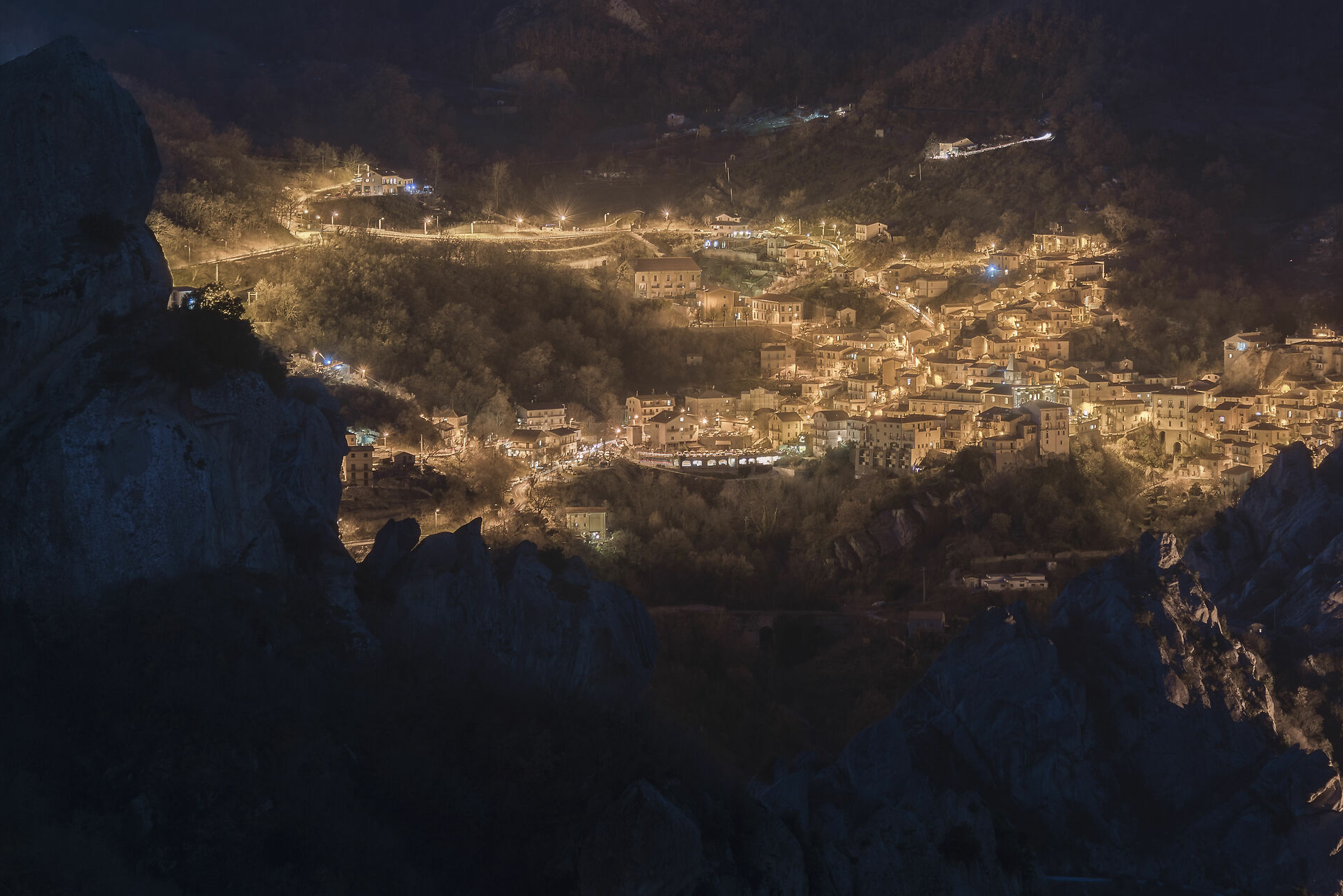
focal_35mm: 107
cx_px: 844
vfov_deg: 12.8
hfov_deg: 19.1
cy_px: 386
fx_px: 3993
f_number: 4.5
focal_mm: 85
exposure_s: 140
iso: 100
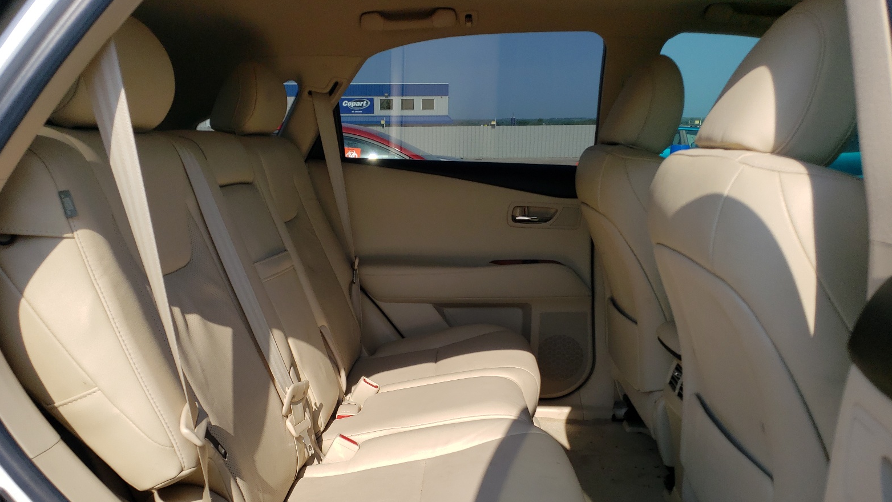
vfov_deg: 39.8
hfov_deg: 66.1
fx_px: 686
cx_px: 437
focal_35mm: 29
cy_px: 328
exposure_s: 1/3333
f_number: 1.5
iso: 50
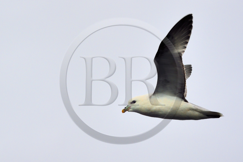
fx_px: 1350
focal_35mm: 200
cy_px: 81
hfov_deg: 10.3
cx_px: 122
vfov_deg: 6.9
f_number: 8
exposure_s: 1/400
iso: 400
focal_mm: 200
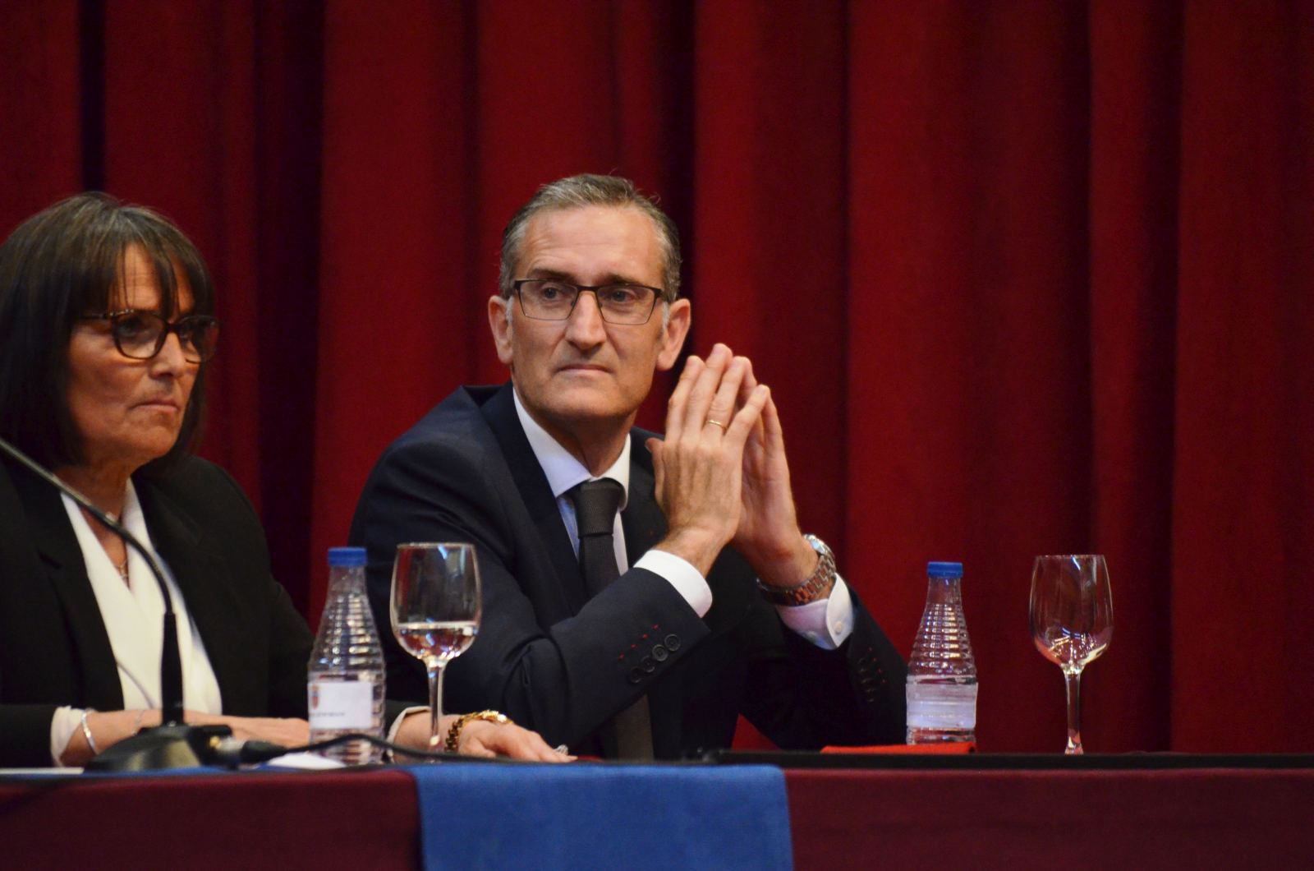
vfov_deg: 4.6
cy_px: 436
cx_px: 657
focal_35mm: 300
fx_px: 10928
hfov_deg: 6.9
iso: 2500
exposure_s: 1/100
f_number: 5.6
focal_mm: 200
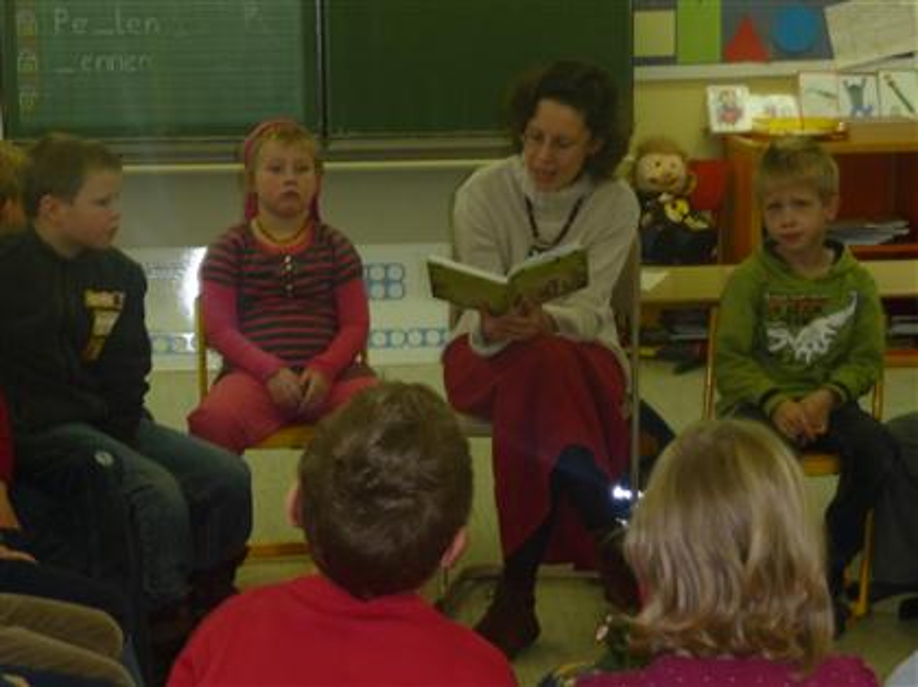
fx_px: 2543
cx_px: 459
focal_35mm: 96
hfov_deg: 20.5
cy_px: 344
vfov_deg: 15.4
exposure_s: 1/40
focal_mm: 16.3
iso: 250
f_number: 4.7
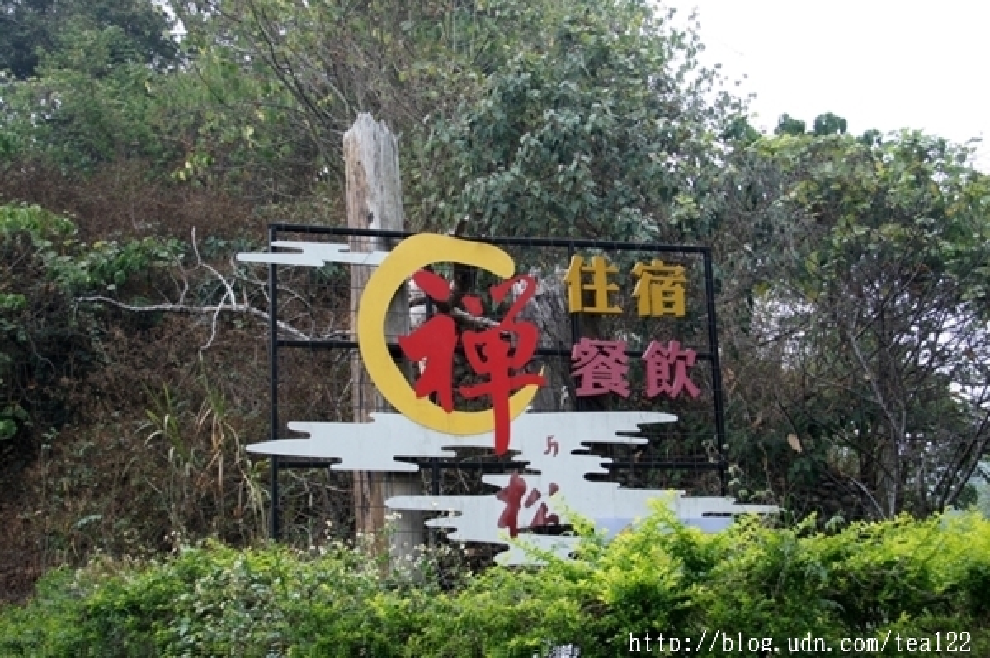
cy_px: 329
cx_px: 495
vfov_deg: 28.0
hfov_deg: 41.1
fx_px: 1319
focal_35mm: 48
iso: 400
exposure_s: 1/50
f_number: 4.5
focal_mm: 32
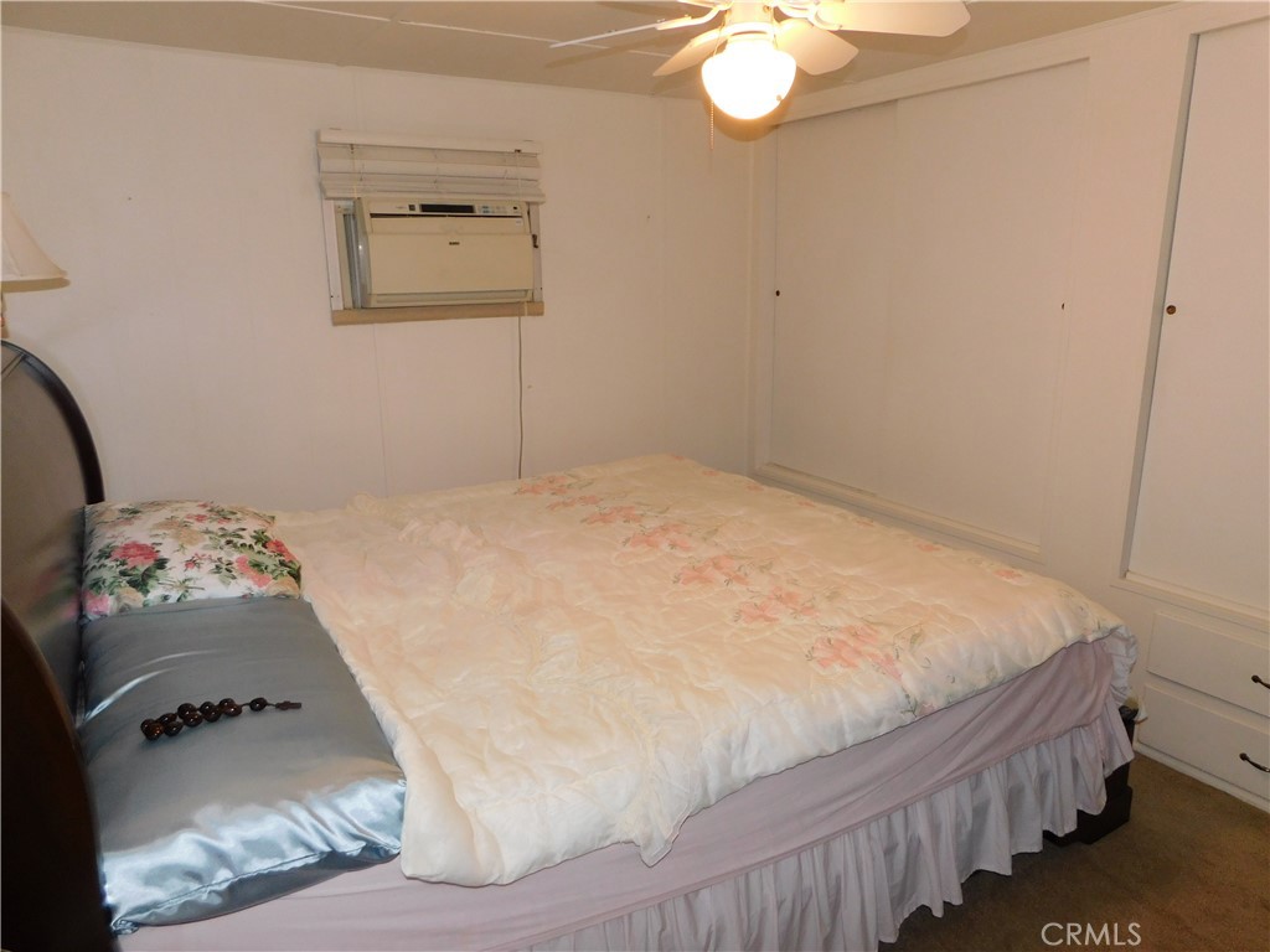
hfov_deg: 73.9
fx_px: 844
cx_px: 635
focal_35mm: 23
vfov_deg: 58.9
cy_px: 476
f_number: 3
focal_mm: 4
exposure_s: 1/30
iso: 200
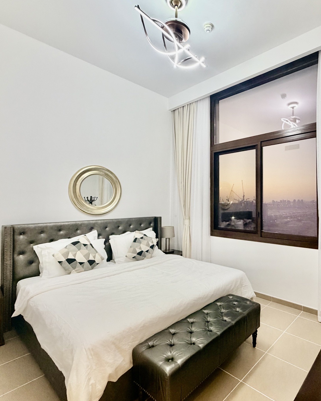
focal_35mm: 19
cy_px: 198
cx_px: 218
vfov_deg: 83.3
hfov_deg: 68.5
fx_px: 226
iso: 320
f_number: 2.2
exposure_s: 1/71
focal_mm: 2.22
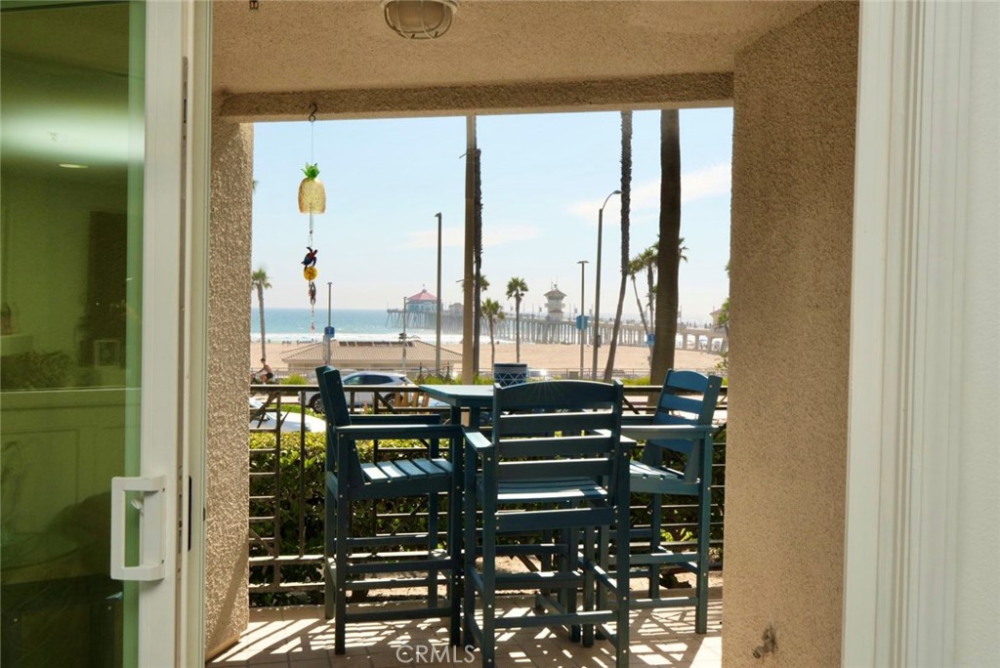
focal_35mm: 36
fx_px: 1001
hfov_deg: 53.1
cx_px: 500
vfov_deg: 36.9
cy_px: 334
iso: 100
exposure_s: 1/125
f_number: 13
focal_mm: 24
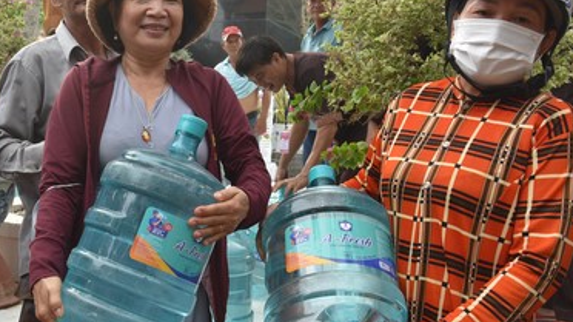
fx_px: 668
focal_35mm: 44
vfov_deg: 27.1
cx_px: 142
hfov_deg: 44.8
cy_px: 174
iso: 400
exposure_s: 1/160
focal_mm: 24
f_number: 6.3
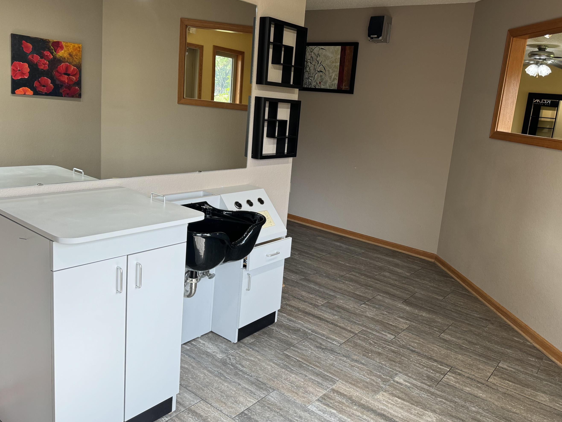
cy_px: 190
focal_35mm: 28
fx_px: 455
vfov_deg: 49.7
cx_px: 304
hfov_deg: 63.3
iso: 125
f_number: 1.78
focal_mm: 6.76
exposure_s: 1/120
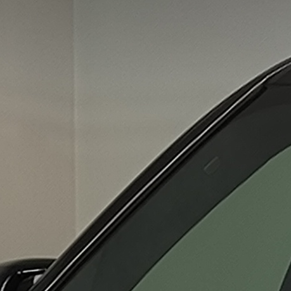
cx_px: 210
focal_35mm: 185
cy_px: 609
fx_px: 1760
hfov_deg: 9.4
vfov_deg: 8.8
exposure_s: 1/100
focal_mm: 5.24
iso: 88
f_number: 1.7
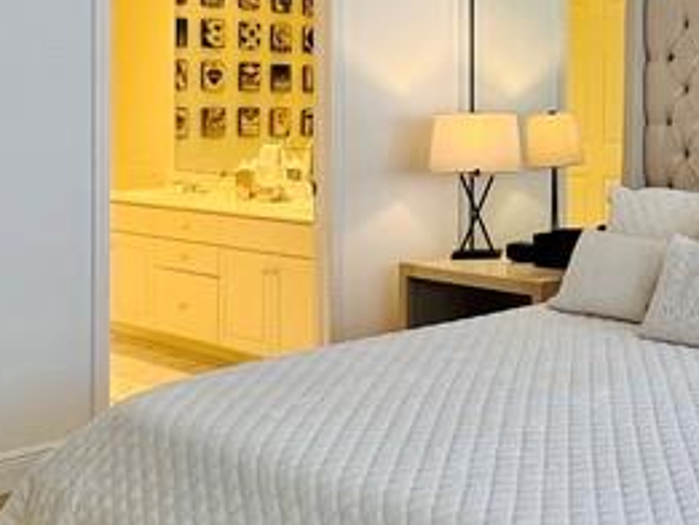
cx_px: 753
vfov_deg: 28.0
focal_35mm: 51
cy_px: 104
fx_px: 1030
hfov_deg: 33.2
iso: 100
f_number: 1.8
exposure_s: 1/120
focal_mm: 1.57
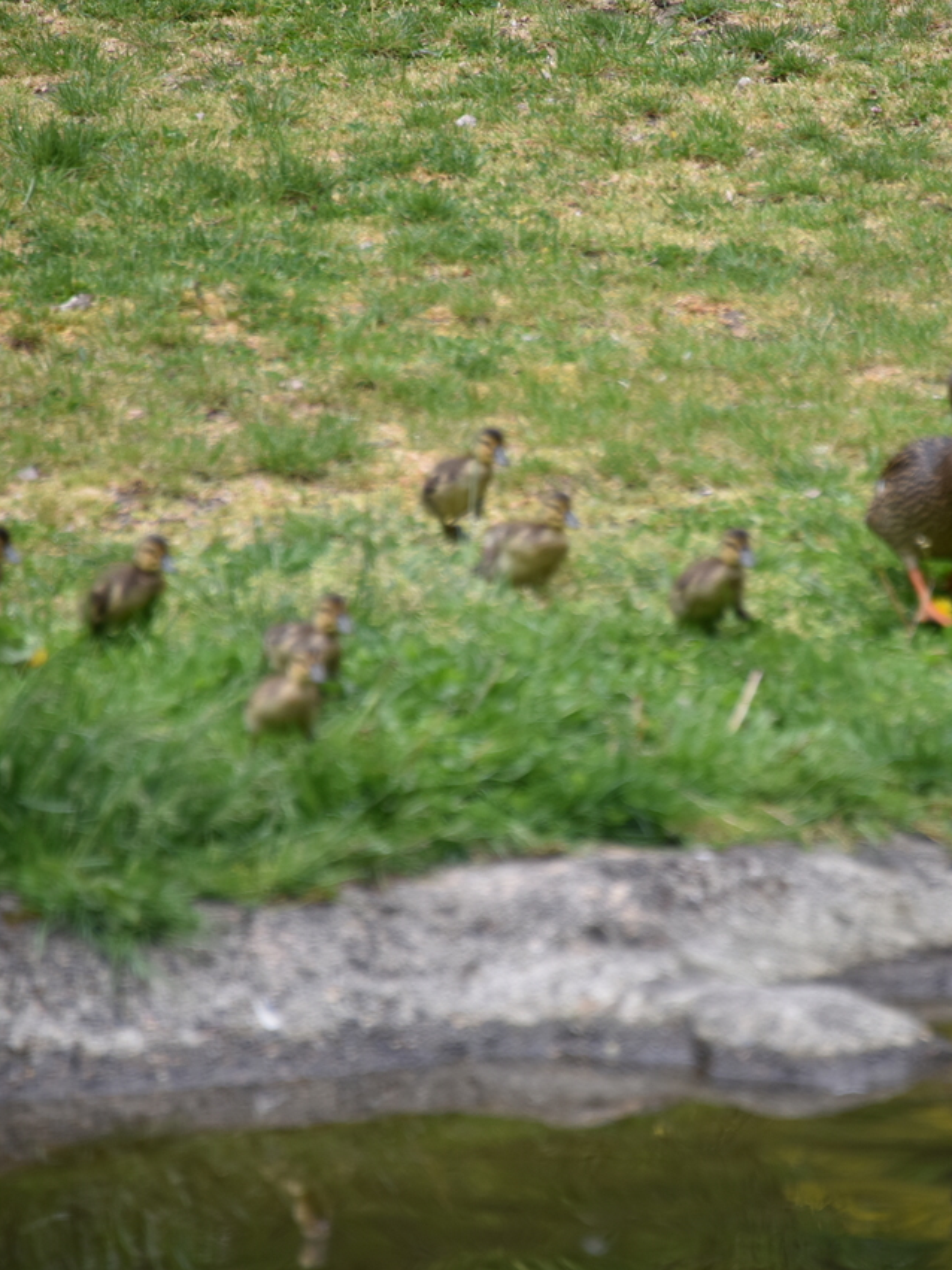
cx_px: 607
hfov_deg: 3.4
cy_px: 634
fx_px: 15918
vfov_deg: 4.6
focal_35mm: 434
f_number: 5.6
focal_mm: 300
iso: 400
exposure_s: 1/640
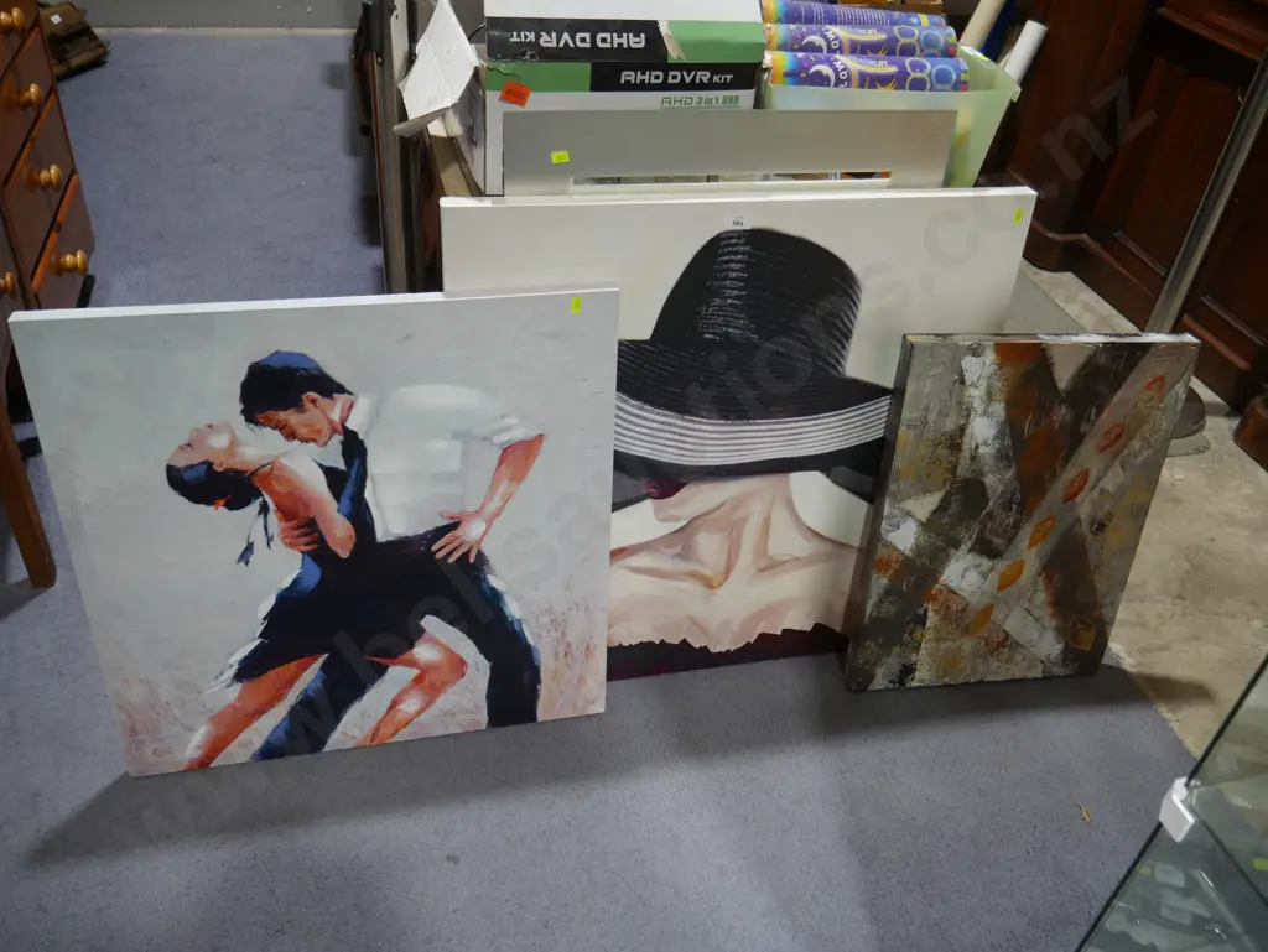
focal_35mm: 28
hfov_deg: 63.4
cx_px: 634
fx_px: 1026
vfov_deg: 49.8
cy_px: 476
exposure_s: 1/60
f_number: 3.5
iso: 200
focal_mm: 14
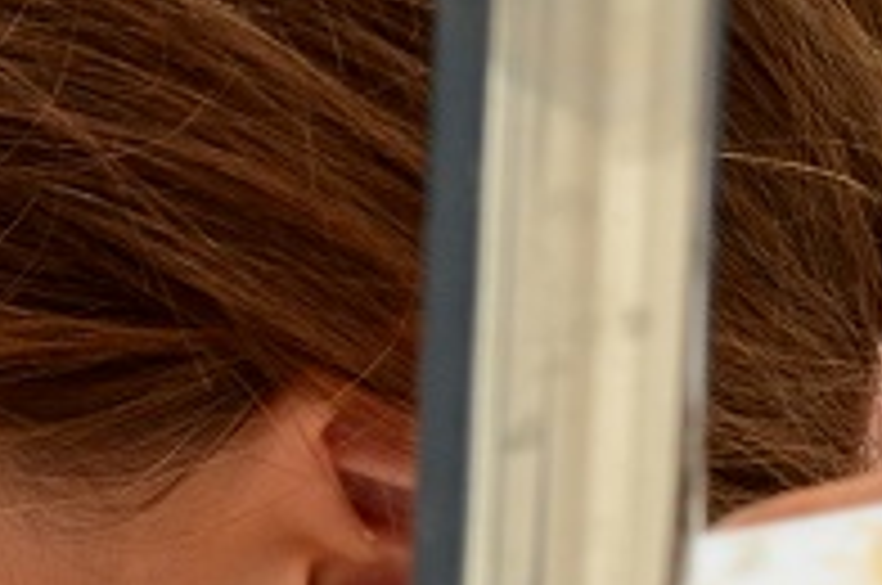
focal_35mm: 703
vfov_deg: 1.9
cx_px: -470
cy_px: 403
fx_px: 17195
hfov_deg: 2.9
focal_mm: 92
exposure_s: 1/400
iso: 400
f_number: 10
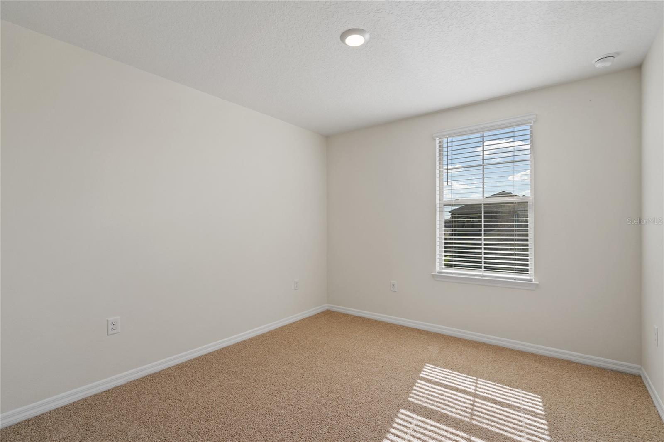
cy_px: 221
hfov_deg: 96.7
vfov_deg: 73.7
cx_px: 332
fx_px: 295
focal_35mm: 16
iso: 320
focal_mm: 16
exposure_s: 1/80
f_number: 7.1
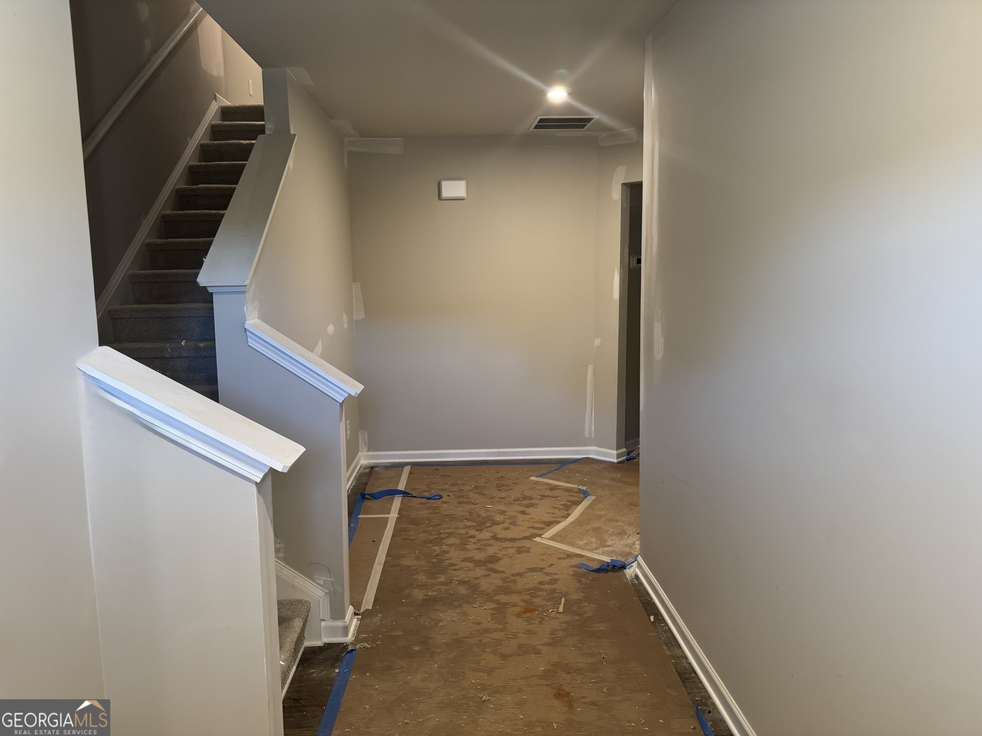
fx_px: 681
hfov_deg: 71.6
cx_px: 491
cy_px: 368
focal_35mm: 24
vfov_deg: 56.8
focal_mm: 6.76
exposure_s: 1/60
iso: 160
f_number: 1.78
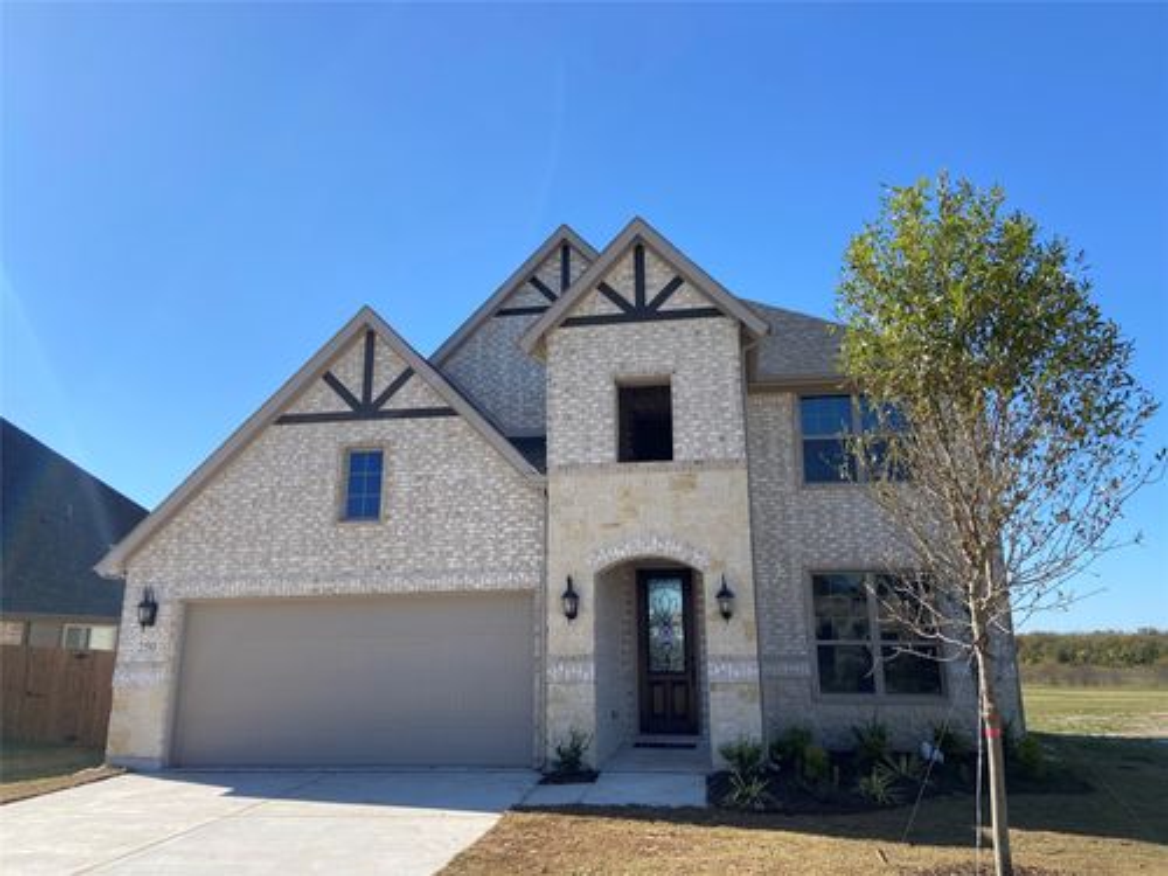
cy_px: 438
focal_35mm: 26
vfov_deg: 53.1
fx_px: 877
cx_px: 584
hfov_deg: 67.3
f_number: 1.8
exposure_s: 1/2463
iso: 32
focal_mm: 4.25
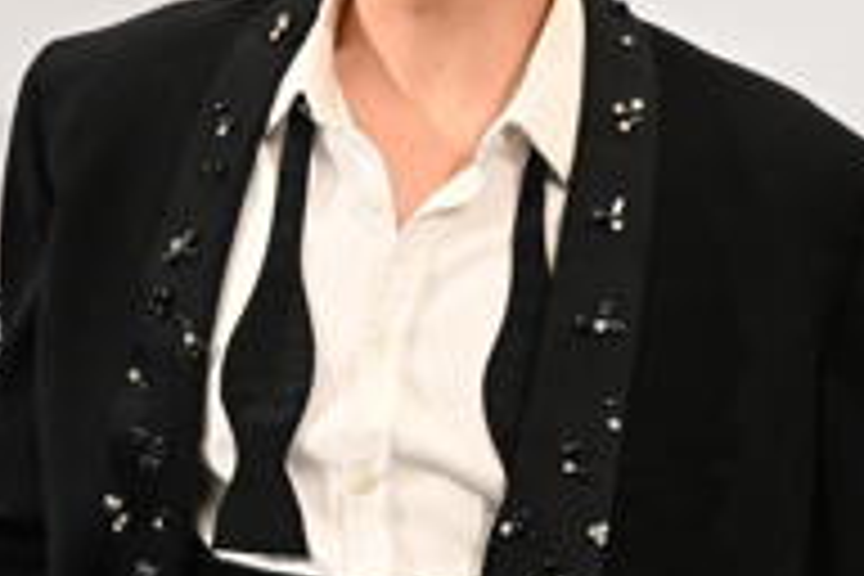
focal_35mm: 176
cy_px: 378
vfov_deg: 7.8
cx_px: 238
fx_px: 4224
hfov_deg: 11.7
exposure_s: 1/160
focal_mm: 49
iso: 3200
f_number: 5
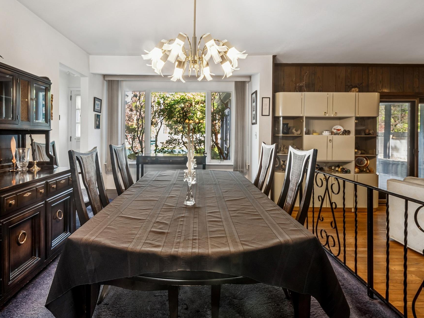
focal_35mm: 17
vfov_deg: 74.7
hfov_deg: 90.8
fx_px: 208
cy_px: 163
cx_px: 194
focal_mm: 10
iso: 100
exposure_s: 1/1.67
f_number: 11
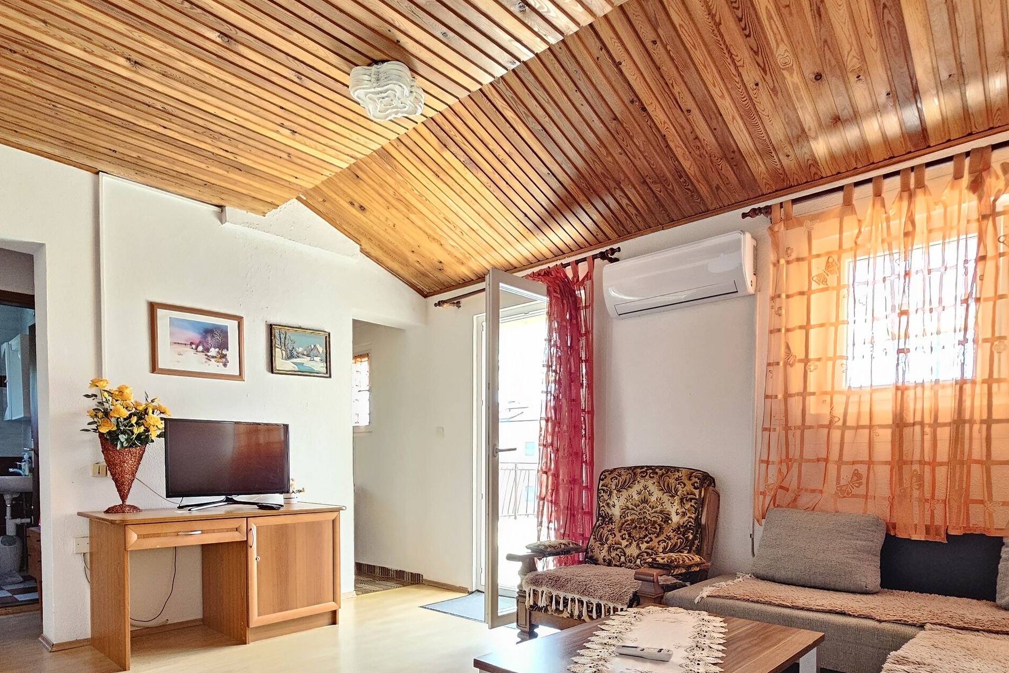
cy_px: 486
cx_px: 459
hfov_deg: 83.8
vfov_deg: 59.4
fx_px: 561
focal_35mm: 20
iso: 400
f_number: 2.2
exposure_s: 1/71
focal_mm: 2.2
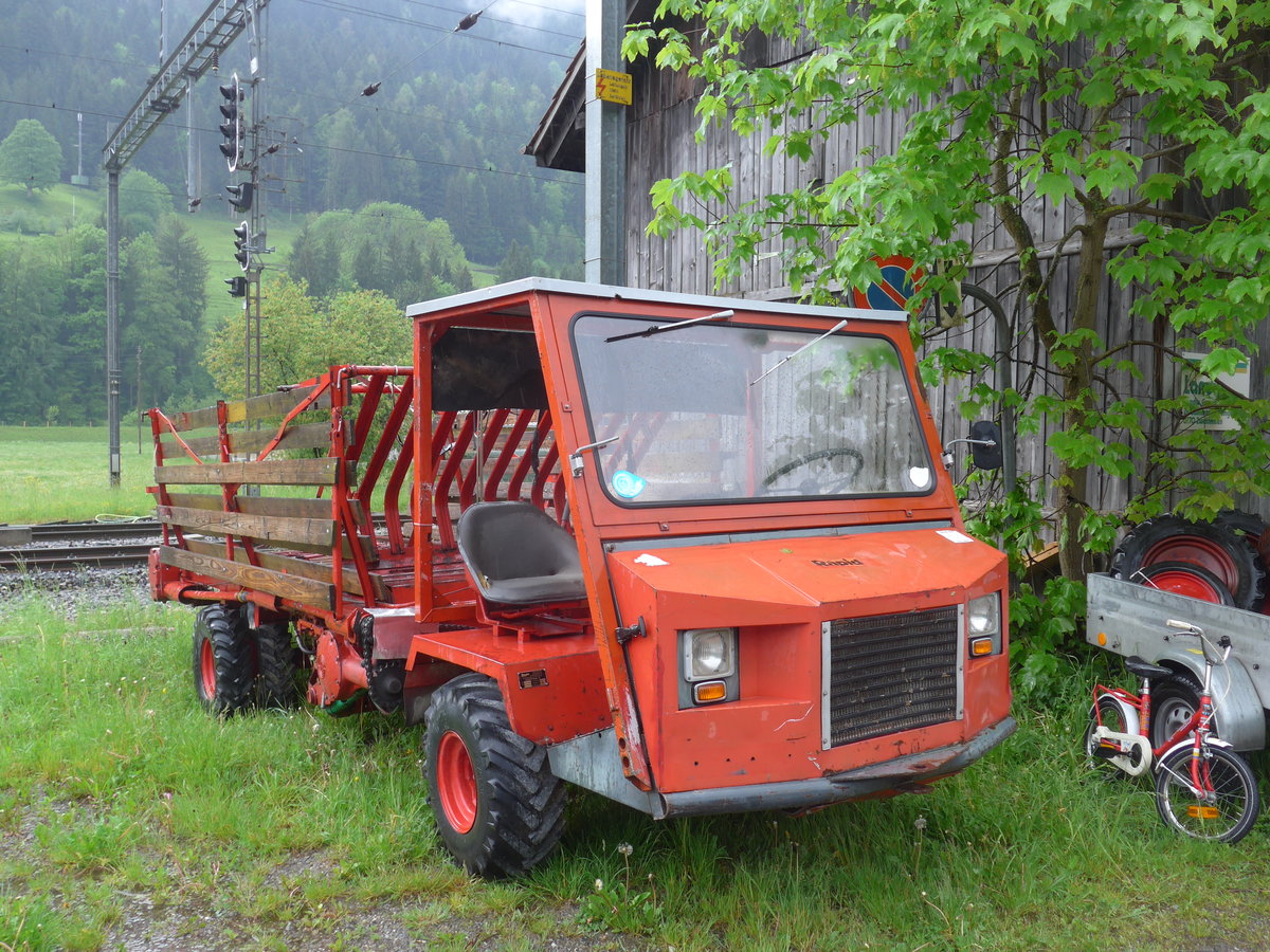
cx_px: 635
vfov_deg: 45.4
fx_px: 1137
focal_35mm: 31
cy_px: 476
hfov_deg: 58.4
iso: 80
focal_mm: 6.5
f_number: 2.5
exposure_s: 1/125
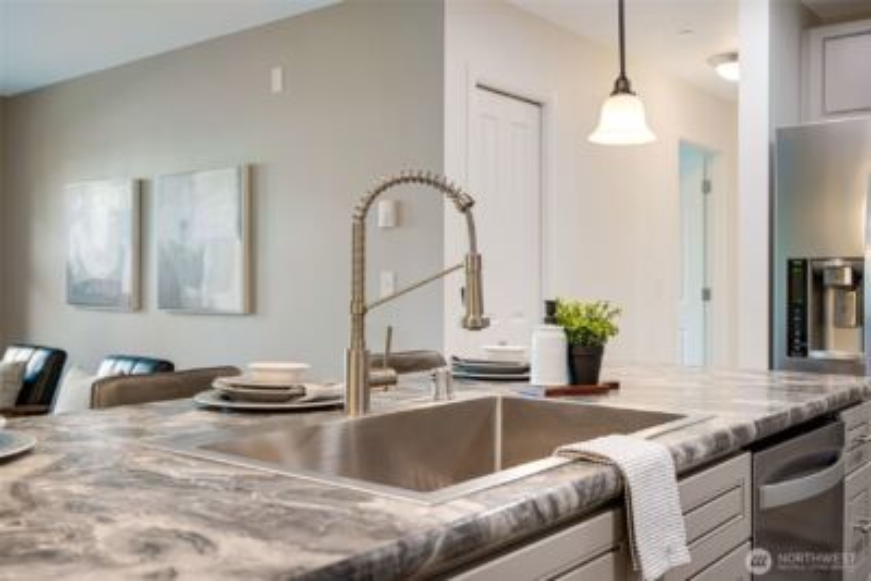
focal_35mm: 35
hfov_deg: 54.4
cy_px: 290
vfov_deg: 37.9
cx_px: 436
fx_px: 847
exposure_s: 1/640
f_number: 4
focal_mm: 35
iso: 400
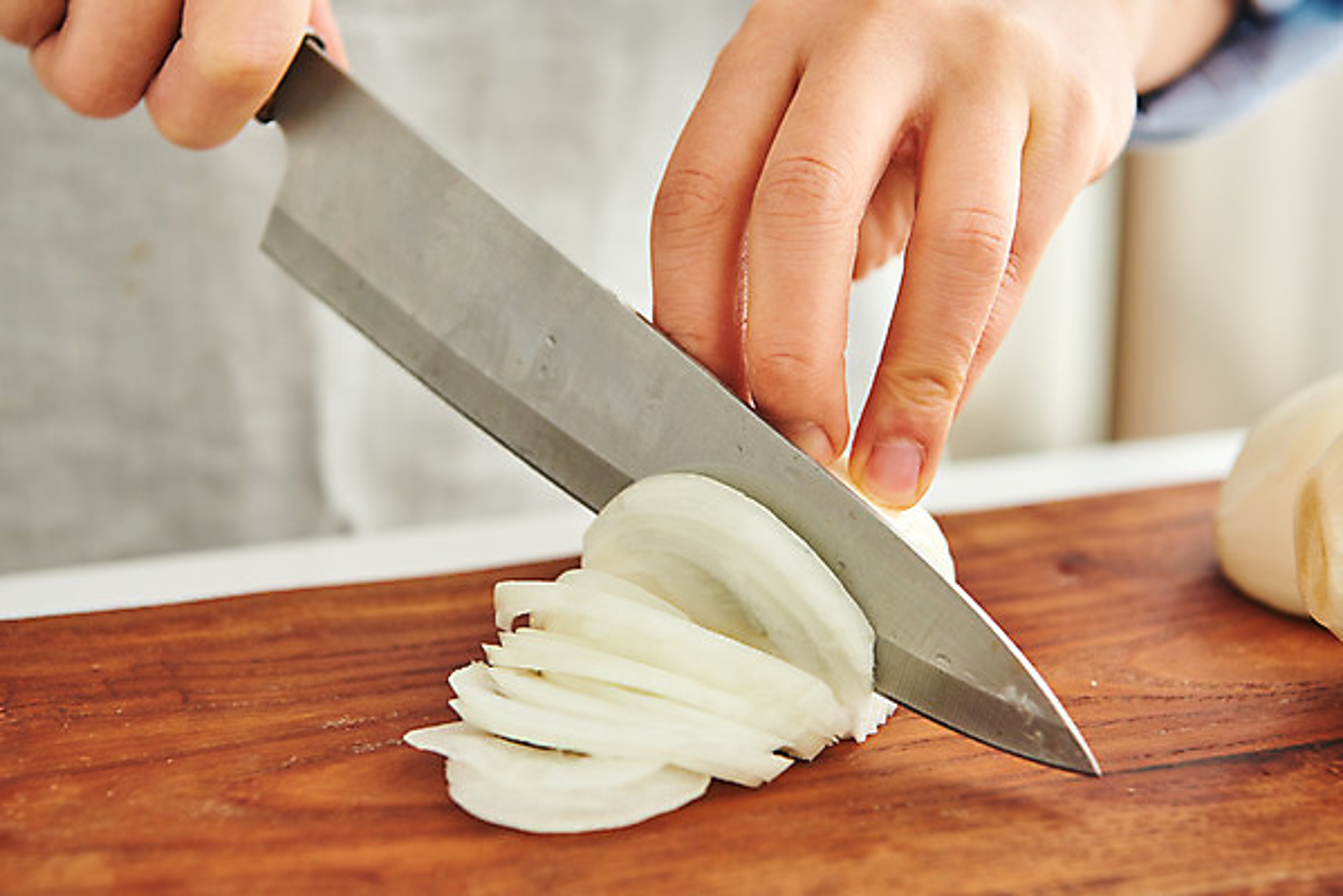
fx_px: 2613
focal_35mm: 70
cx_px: 672
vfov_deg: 19.5
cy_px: 448
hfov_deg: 28.8
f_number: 5.6
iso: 400
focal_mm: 70
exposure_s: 1/250
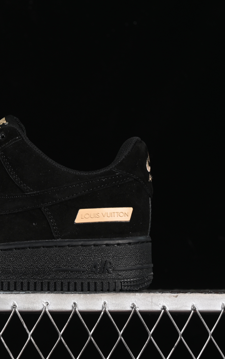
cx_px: -34
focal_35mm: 115
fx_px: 1128
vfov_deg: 18.1
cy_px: 180
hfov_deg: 11.2
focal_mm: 50
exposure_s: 1/50
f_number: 6.3
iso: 160
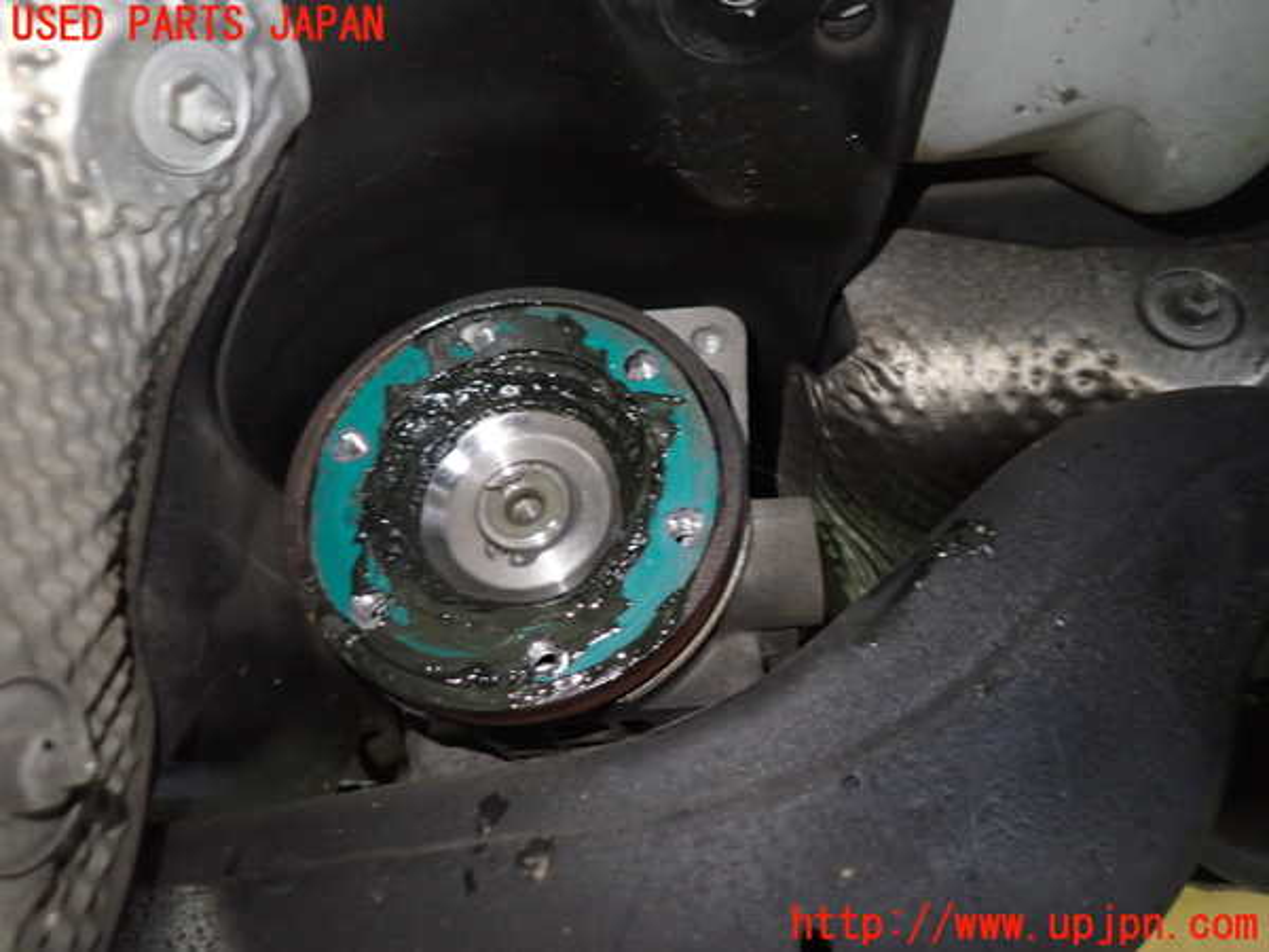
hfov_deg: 69.4
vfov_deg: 54.9
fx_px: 916
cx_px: 634
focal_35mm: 25
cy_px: 476
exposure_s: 1/30
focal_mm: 4.5
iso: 500
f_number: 2
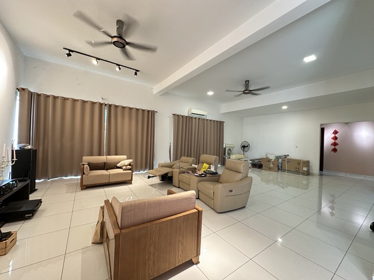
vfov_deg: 85.7
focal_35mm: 14
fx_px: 151
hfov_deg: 102.1
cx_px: 187
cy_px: 140
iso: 500
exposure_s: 1/50
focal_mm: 2.22
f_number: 2.2
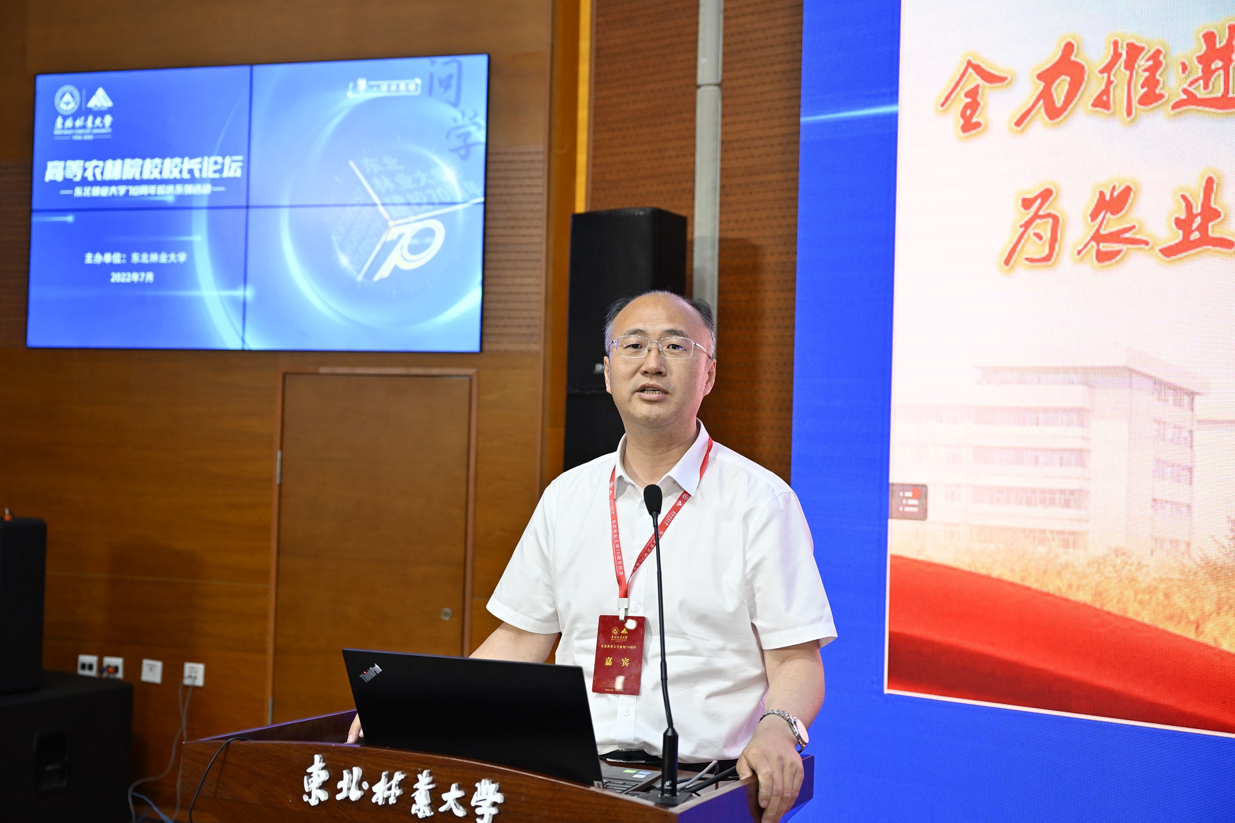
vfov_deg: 31.2
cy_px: 412
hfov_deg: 45.4
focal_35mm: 43
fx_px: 1475
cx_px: 618
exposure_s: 1/50
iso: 500
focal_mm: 43
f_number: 3.5
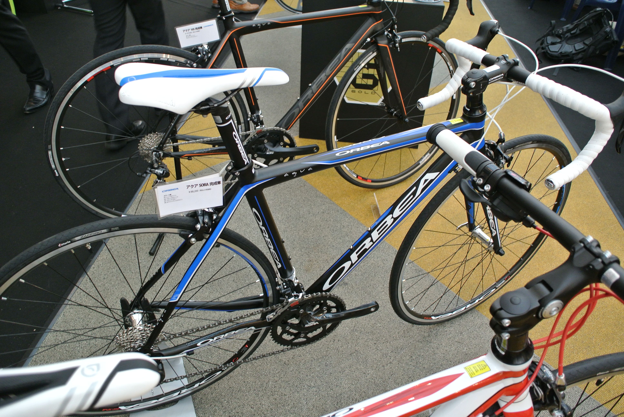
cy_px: 208
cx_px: 312
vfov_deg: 48.0
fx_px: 469
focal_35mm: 27
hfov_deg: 67.3
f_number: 2.8
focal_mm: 10
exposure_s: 1/40
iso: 400
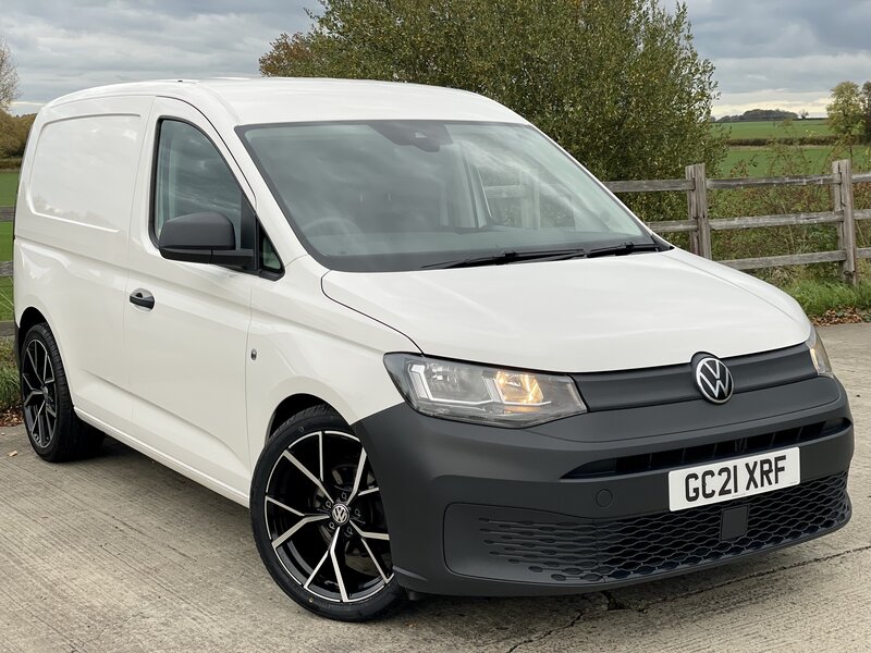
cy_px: 326
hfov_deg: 36.8
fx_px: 1308
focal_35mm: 52
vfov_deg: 28.0
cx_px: 436
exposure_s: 1/136
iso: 25
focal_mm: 6
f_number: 2
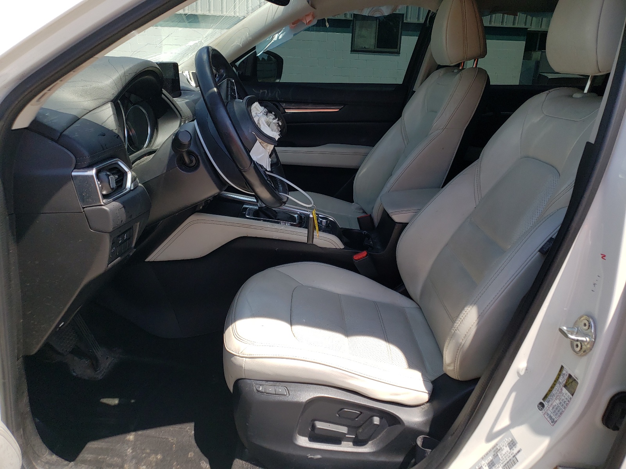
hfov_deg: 67.3
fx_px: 470
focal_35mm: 26
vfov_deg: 53.1
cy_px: 234
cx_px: 313
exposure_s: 1/1667
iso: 50
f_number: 1.5
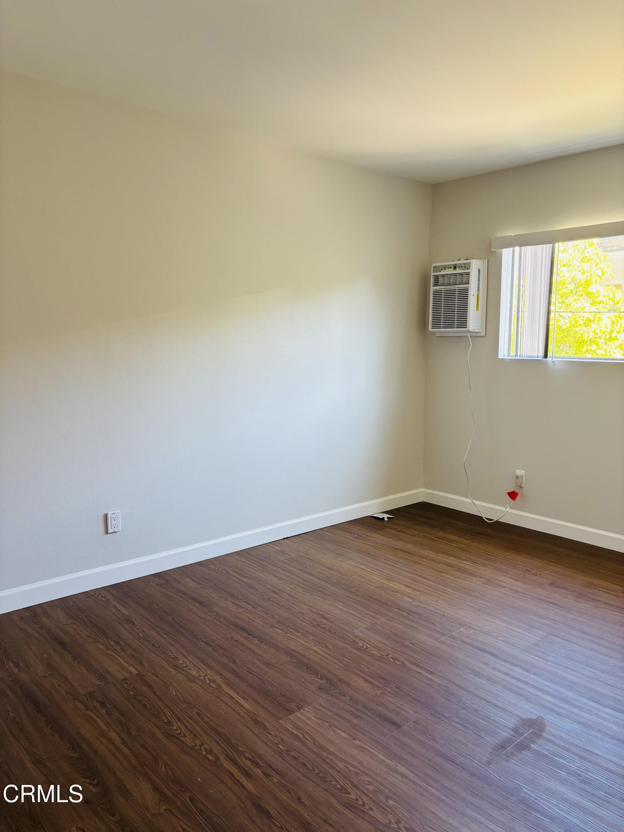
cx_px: 312
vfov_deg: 67.3
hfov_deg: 53.1
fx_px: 625
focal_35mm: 26
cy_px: 416
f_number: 1.6
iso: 125
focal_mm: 5.96
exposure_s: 1/117
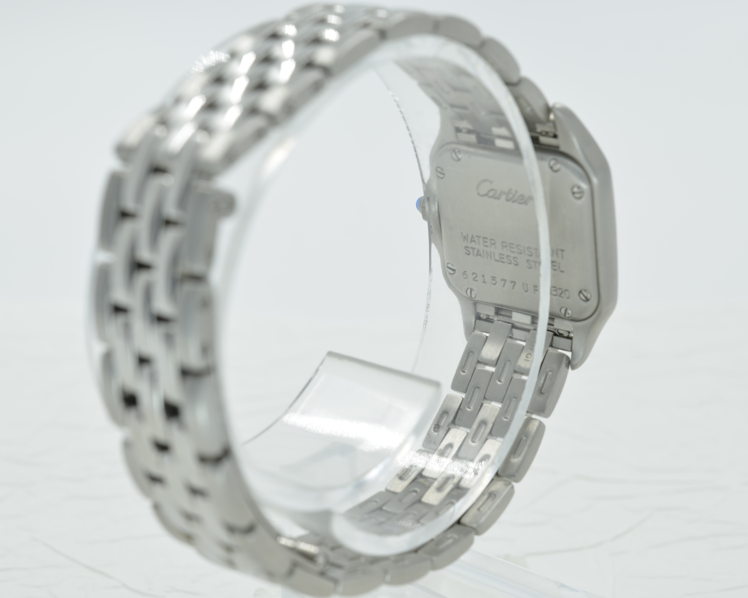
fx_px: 1506
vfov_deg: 22.5
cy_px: 299
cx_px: 346
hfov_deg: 27.9
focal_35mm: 68
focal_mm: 40
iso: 100
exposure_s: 1/13
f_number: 13
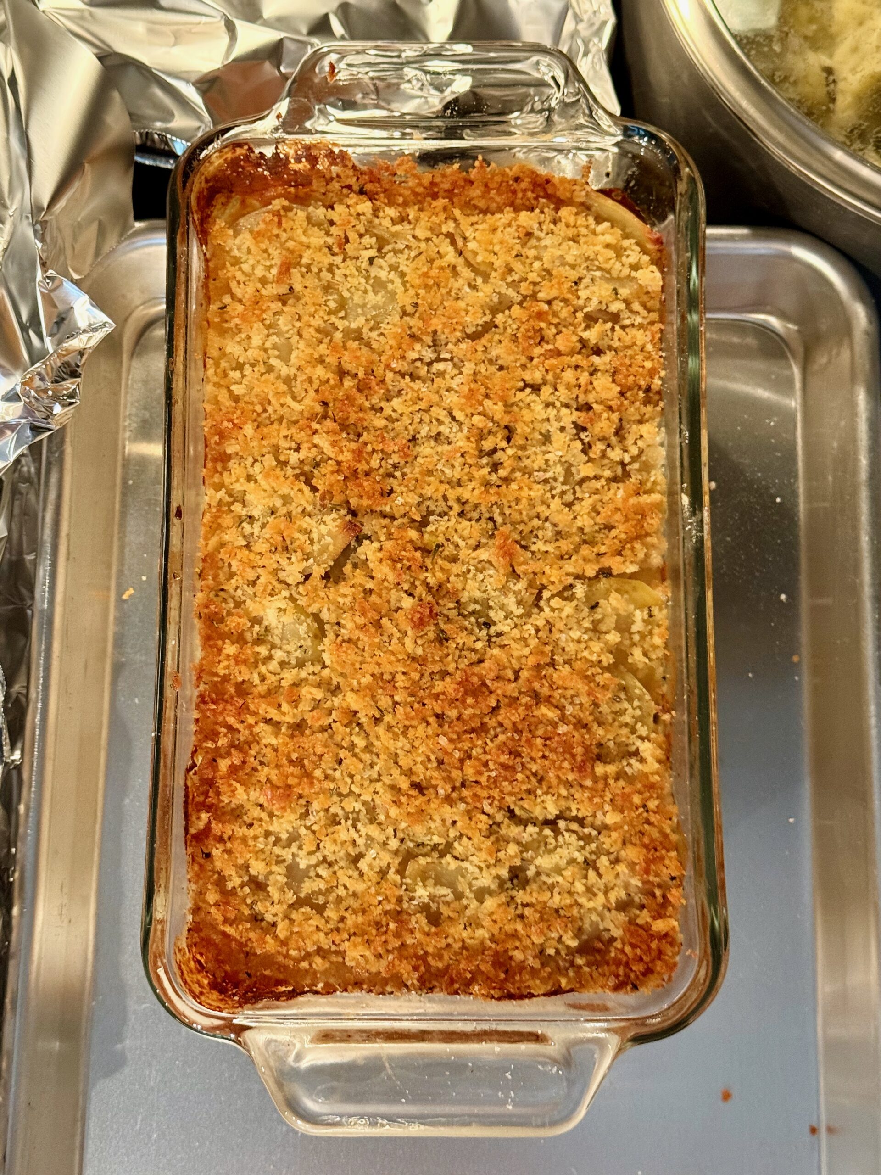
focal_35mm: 48
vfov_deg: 39.7
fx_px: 1629
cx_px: 440
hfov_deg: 30.3
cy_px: 588
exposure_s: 1/40
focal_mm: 6.76
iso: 320
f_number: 1.78
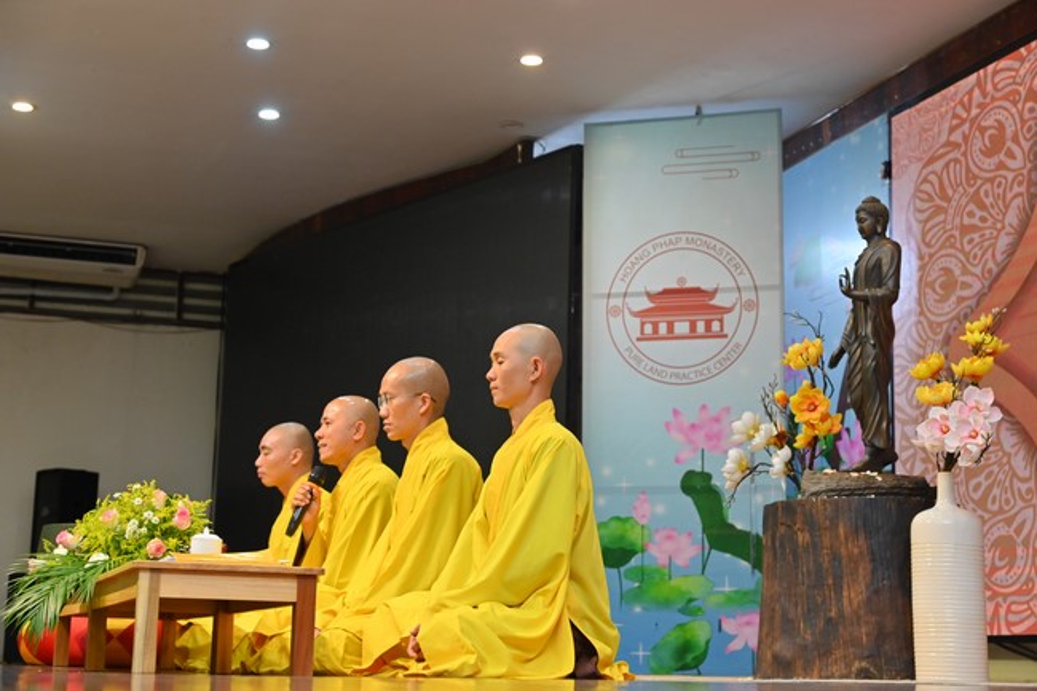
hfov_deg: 32.4
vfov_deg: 21.9
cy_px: 346
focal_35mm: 62
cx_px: 518
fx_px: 1785
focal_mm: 62
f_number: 5.6
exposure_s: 1/100
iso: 1250
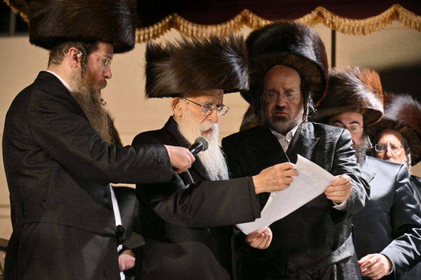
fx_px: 1146
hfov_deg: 20.8
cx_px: 210
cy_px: 140
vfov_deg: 14.0
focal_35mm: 98
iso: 320
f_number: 4
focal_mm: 98
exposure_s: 1/125
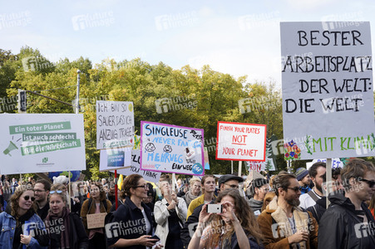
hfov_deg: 43.6
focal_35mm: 45
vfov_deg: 29.8
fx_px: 468
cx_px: 188
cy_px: 124
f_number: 9
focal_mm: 45
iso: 160
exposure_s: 1/125
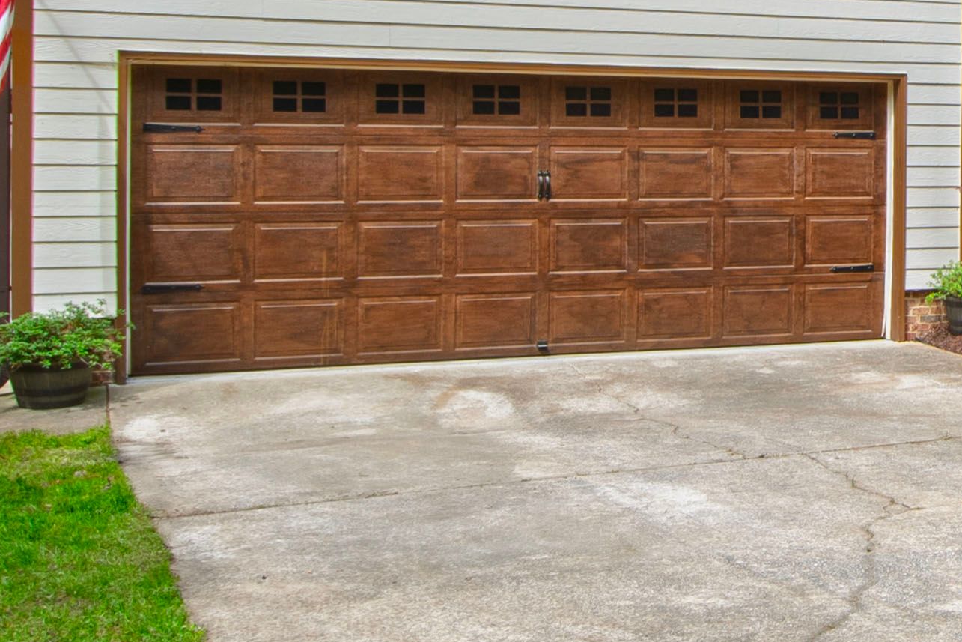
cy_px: 106
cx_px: 1126
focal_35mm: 65
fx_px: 1737
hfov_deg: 27.6
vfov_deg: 20.6
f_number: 8
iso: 100
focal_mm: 10
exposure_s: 1/80
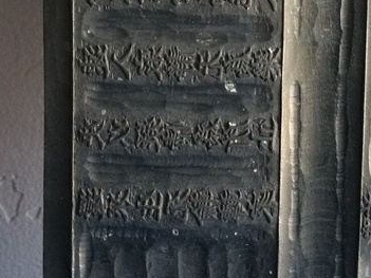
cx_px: 152
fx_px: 825
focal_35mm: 77
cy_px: -72
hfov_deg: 25.3
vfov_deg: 18.0
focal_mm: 4.12
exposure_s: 1/30
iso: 250
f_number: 2.2
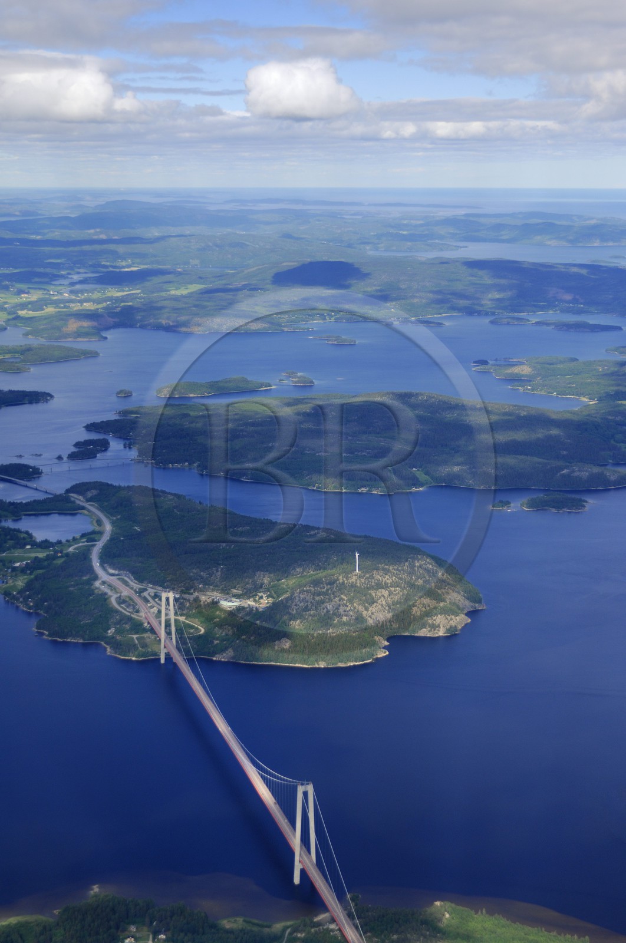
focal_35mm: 57
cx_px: 313
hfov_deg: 23.7
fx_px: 1491
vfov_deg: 35.1
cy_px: 472
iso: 100
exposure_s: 1/3000
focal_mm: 38
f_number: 2.8
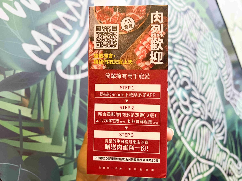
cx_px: 121
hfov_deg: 67.3
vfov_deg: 53.1
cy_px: 90
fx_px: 182
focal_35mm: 26
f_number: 1.5
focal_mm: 5.7
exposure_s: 1/60
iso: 160
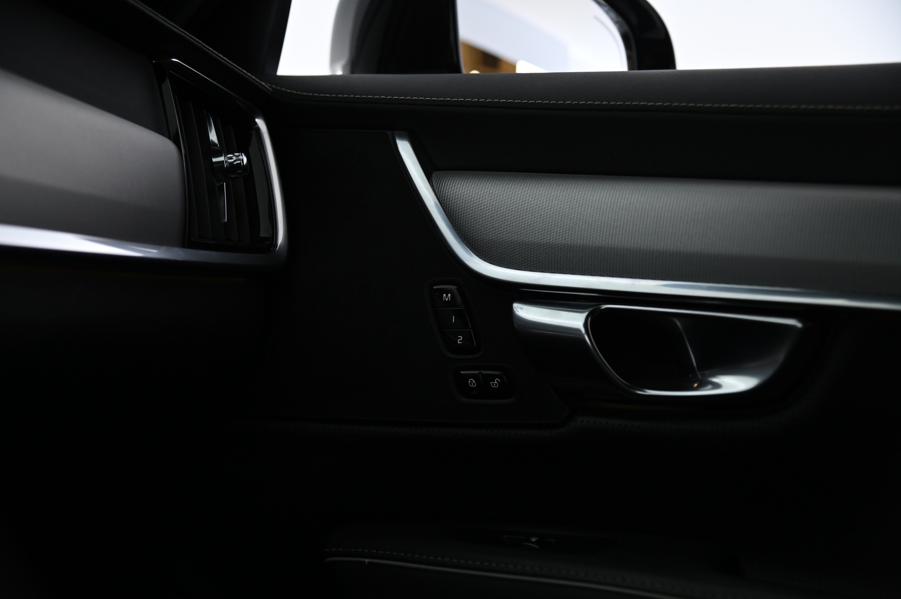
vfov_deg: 26.9
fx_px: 1250
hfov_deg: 39.6
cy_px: 300
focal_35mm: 50
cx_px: 450
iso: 1250
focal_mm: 50
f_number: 4
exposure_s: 1/40
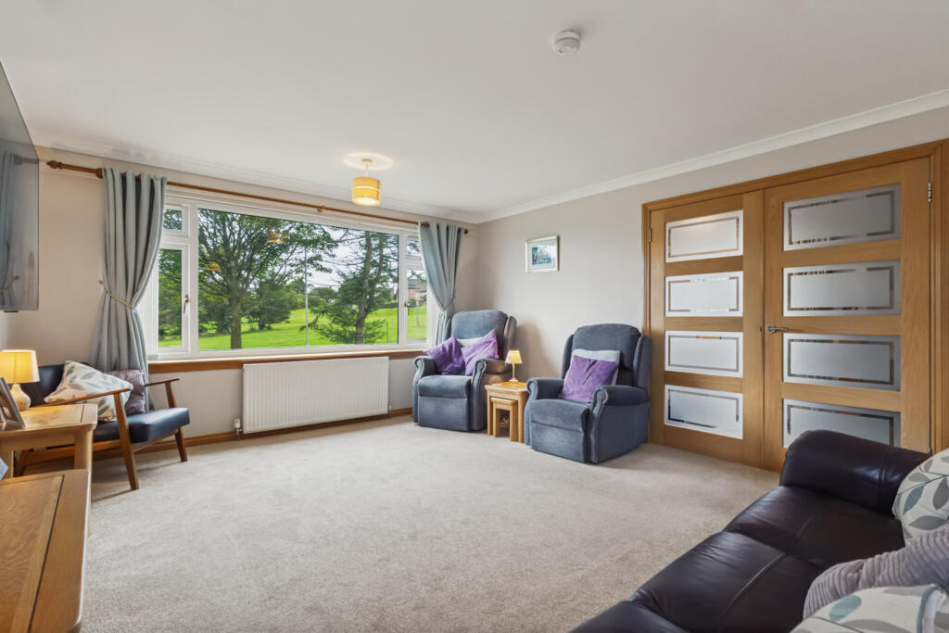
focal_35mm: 16
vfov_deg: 72.1
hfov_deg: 95.0
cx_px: 474
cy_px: 316
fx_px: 435
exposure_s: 1/100
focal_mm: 11
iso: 500
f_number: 5.6
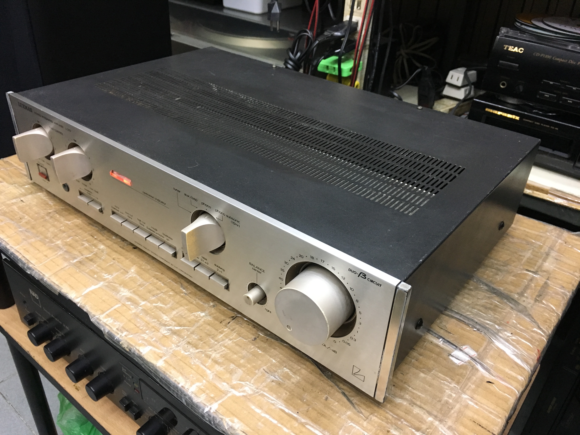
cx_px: 290
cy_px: 218
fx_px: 486
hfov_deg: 61.7
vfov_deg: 48.2
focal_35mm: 29
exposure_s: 1/33
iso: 160
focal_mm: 4.15
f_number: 2.2
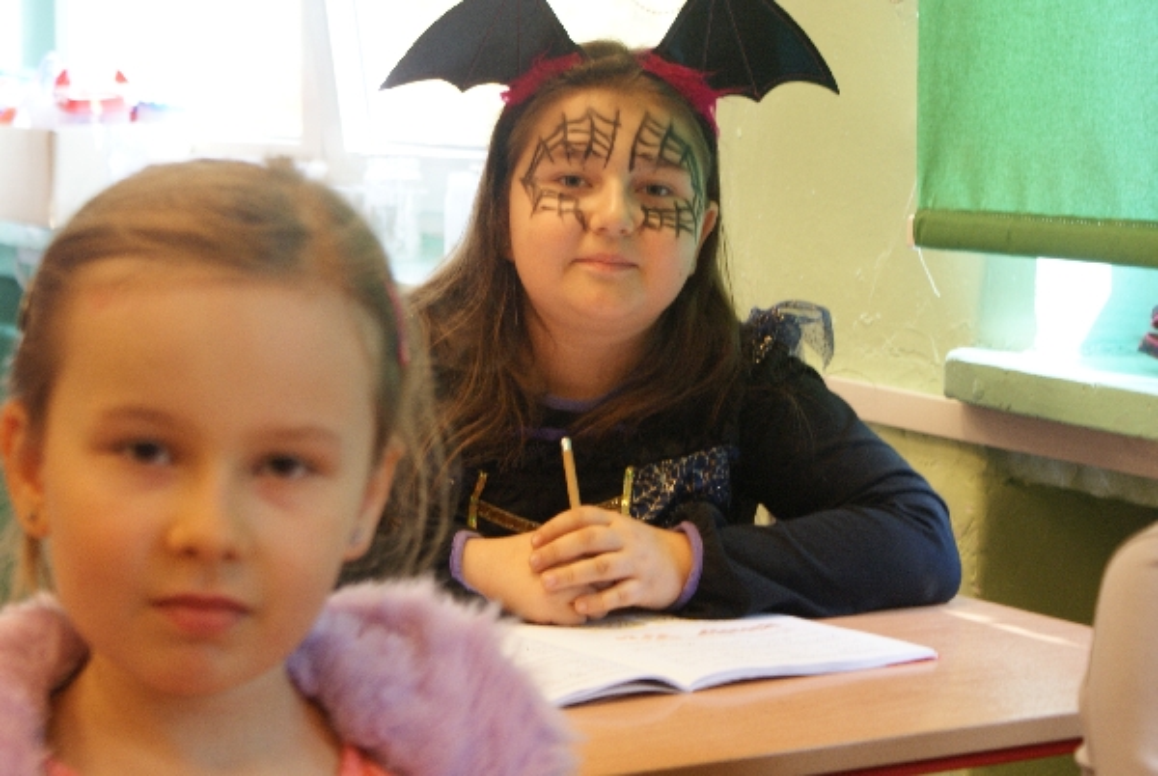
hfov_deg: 22.6
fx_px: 2899
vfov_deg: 15.2
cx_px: 579
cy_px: 388
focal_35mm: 90
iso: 400
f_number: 5.6
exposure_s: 1/40
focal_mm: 60
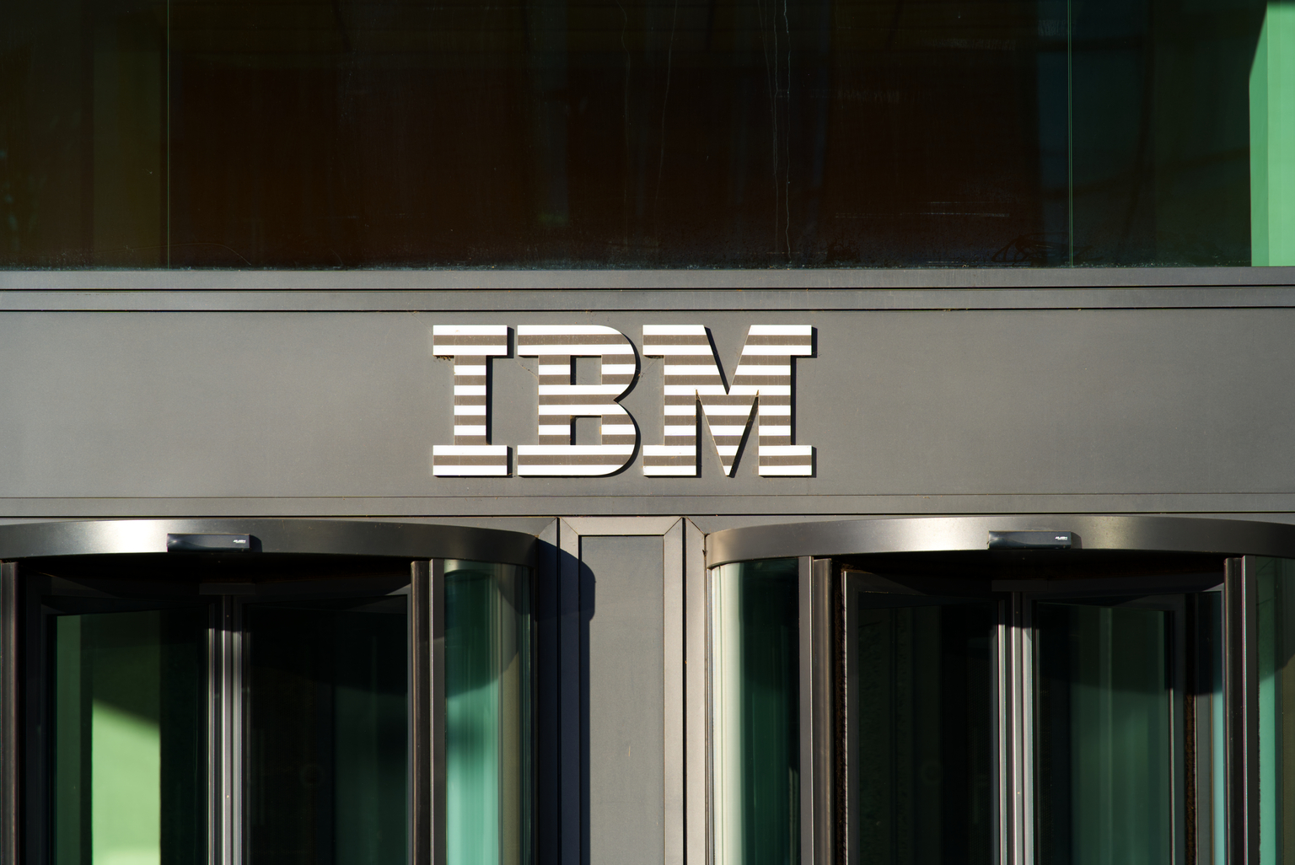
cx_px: 648
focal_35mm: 200
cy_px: 432
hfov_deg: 10.3
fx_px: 7198
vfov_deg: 6.9
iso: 100
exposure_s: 1/400
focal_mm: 200
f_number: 4.5
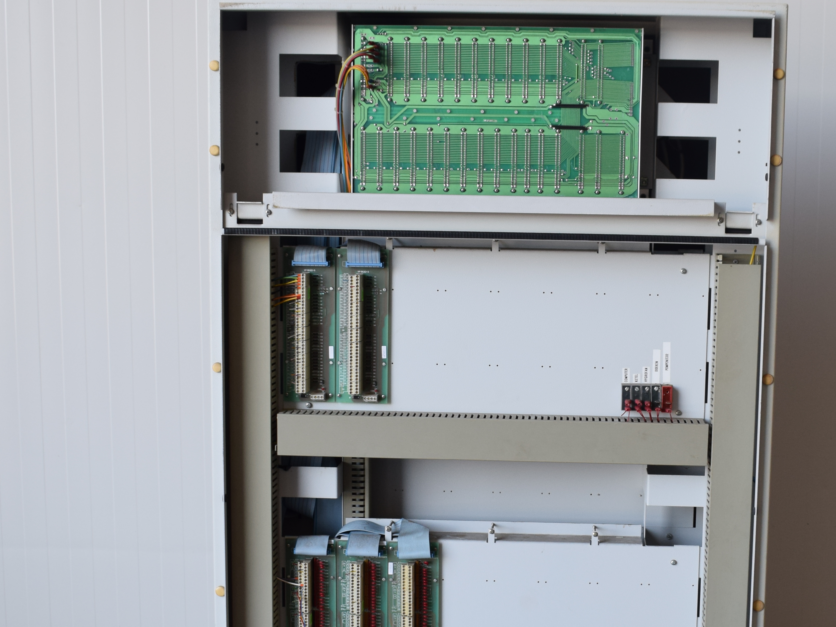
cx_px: 515
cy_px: 417
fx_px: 1449
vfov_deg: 24.3
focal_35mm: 60
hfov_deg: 32.1
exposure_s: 1/125
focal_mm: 22
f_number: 5.6
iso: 400
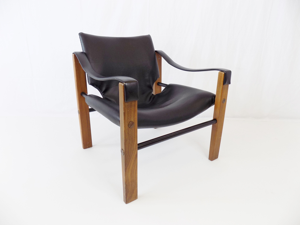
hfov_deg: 73.9
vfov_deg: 58.9
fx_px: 199
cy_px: 112
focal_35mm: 23
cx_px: 150
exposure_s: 1/40
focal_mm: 4
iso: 80
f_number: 3.1
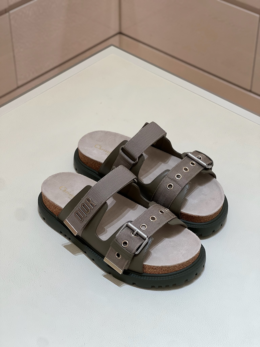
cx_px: 130
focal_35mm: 77
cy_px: 174
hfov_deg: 19.1
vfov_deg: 25.3
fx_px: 771
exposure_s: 1/98
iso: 64
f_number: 2.8
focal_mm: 9
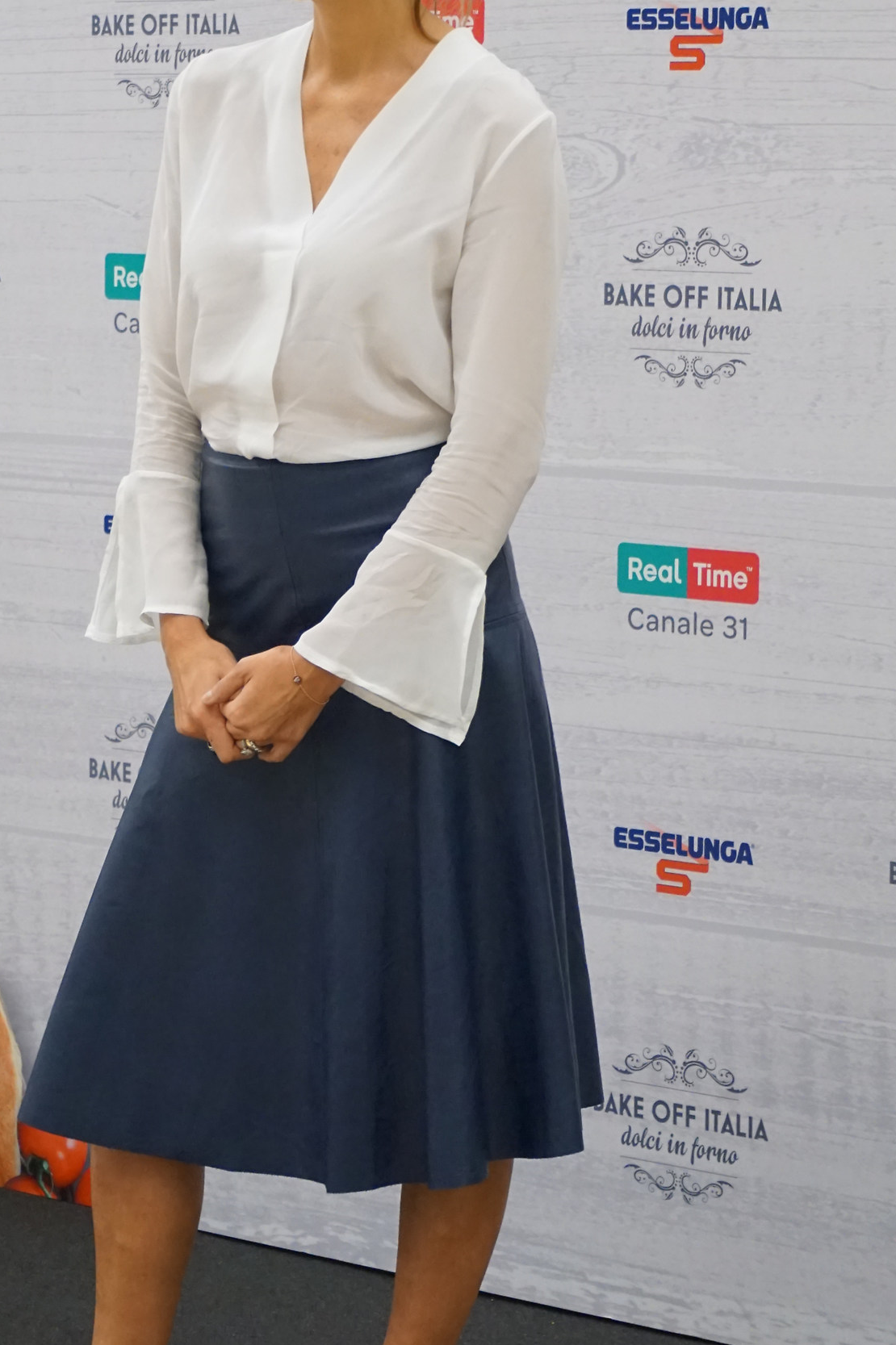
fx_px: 4035
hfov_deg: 12.6
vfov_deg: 18.9
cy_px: 691
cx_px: 281
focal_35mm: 108
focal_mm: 50
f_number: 5.6
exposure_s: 1/160
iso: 2000
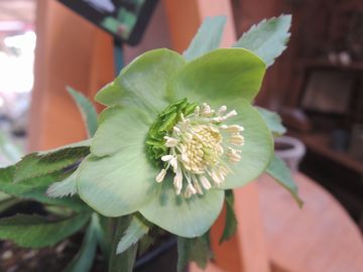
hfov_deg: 71.6
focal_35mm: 24
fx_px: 252
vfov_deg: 56.8
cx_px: 182
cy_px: 136
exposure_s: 1/40
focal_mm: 5.1
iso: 80
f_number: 2.8
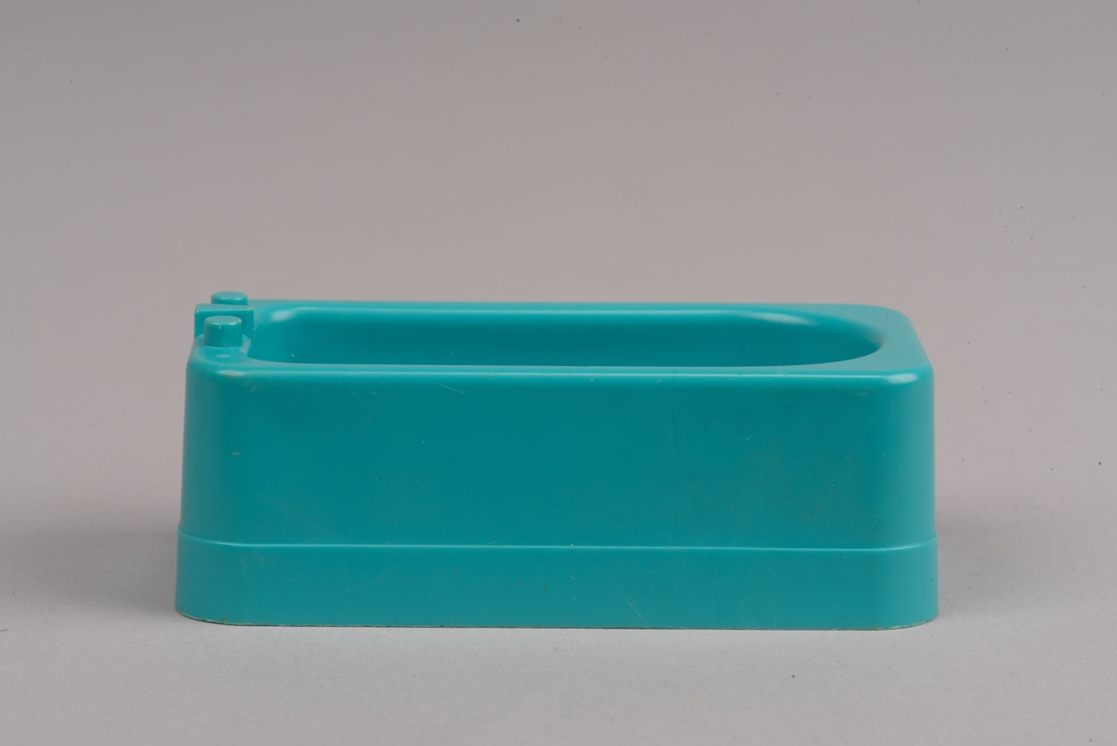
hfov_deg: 19.4
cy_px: 373
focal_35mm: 105
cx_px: 558
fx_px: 3259
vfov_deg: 13.1
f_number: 25
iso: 400
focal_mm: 105
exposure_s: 1/160
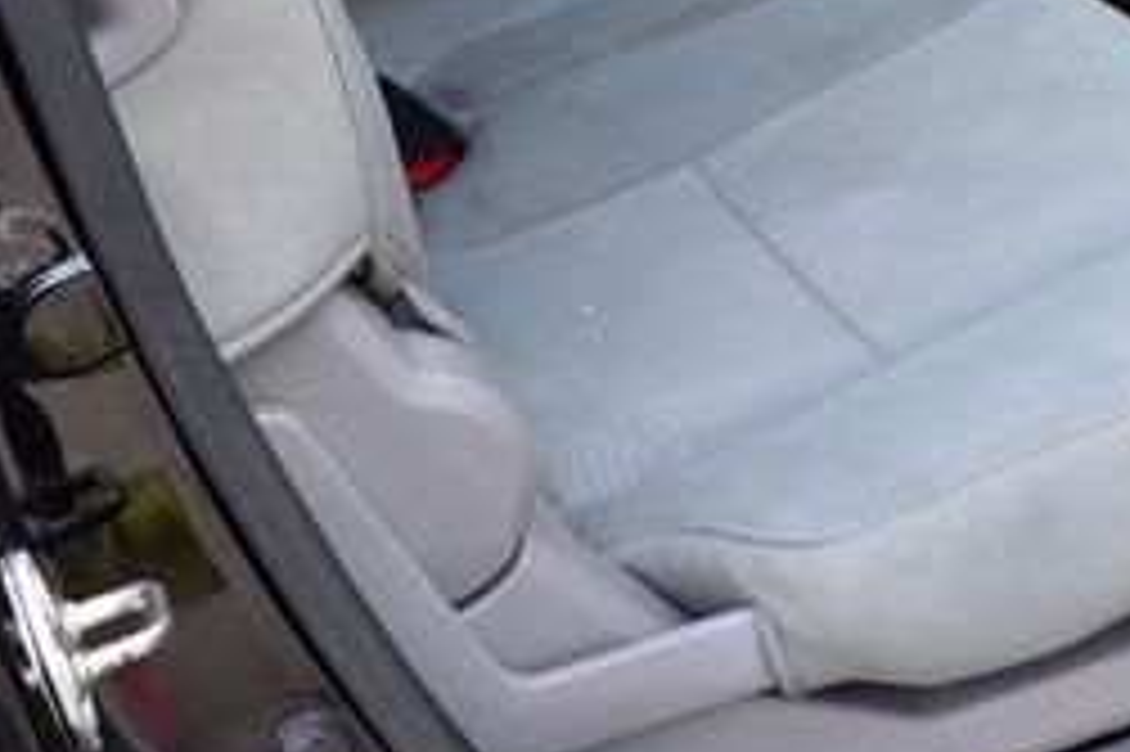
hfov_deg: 23.3
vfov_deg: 15.7
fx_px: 2635
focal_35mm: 84
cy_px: -104
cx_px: 1112
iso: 400
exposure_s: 1/25
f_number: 7.1
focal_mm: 22
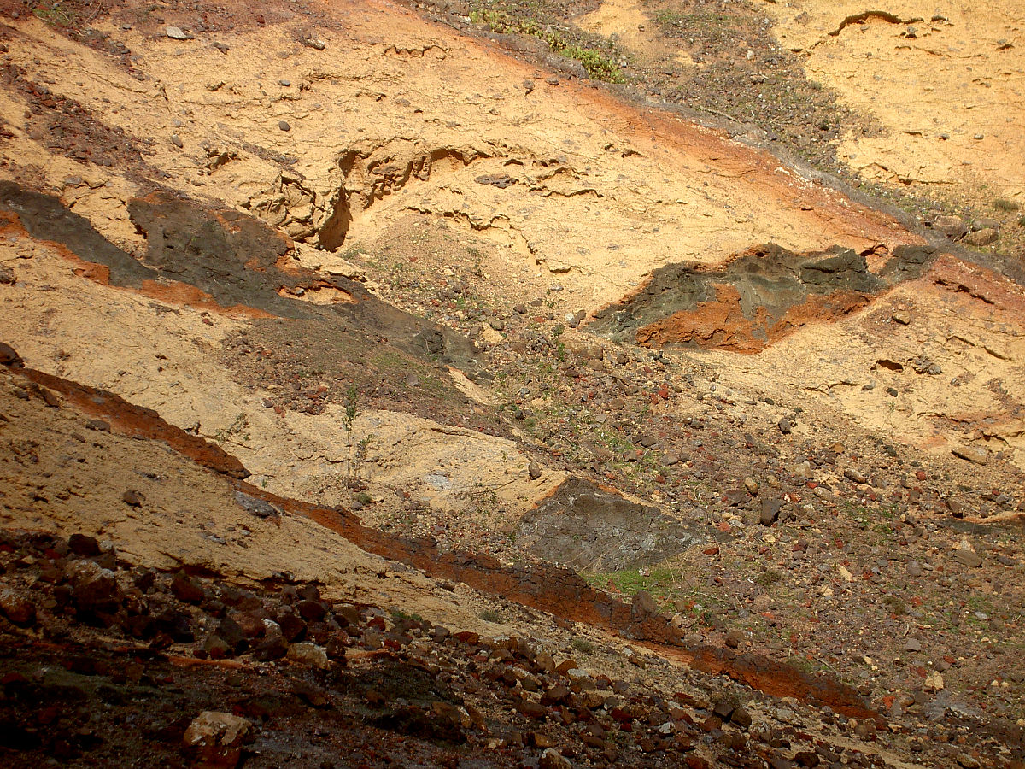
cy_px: 384
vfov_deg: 14.5
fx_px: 3020
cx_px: 512
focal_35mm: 102
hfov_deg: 19.3
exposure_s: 1/400
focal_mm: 16.8
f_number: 4.9
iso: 50
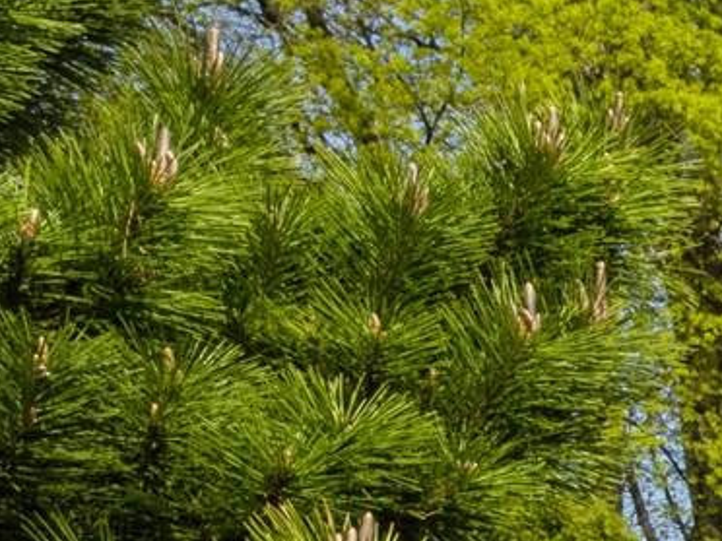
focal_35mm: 110
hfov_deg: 13.2
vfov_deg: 12.5
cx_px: 1755
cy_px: 929
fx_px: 2294
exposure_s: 1/800
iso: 200
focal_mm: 10
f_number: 8
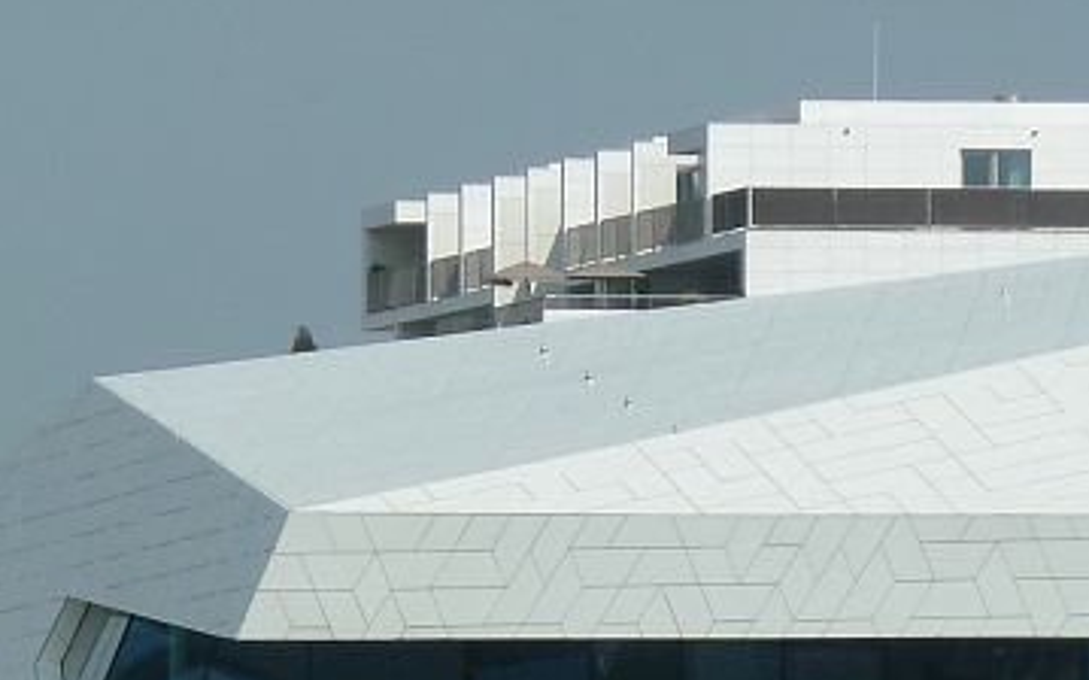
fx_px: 21715
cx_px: 337
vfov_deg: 1.8
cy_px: 1050
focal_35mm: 732
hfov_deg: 2.9
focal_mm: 39.7
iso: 80
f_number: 5.6
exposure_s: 1/500
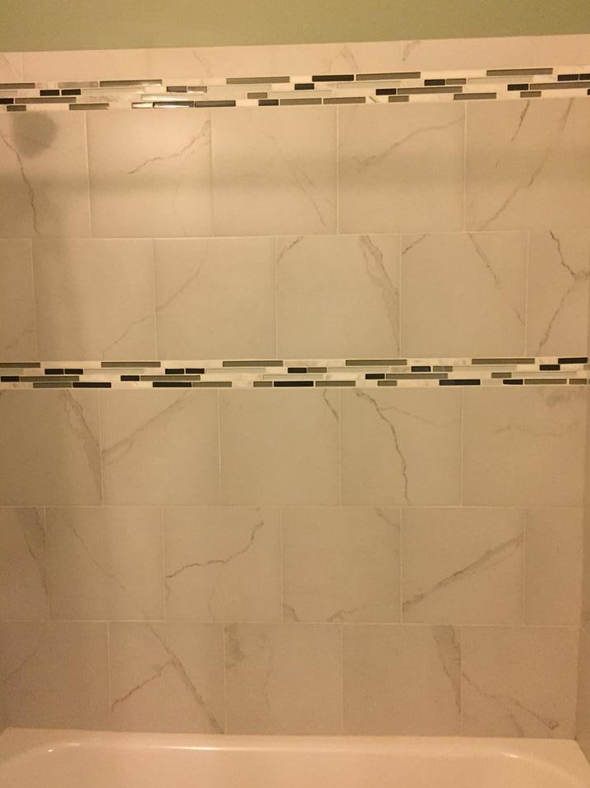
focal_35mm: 31
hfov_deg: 45.4
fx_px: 705
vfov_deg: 58.3
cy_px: 378
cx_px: 290
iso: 250
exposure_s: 1/15
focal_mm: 4.15
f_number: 2.2
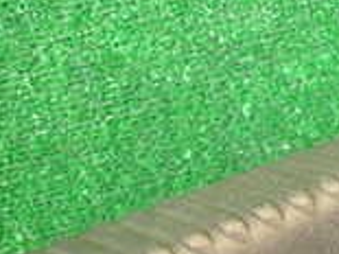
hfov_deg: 18.0
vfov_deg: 13.9
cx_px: 514
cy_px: 418
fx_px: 949
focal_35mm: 97
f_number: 2
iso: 200
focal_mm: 4.5
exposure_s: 1/30
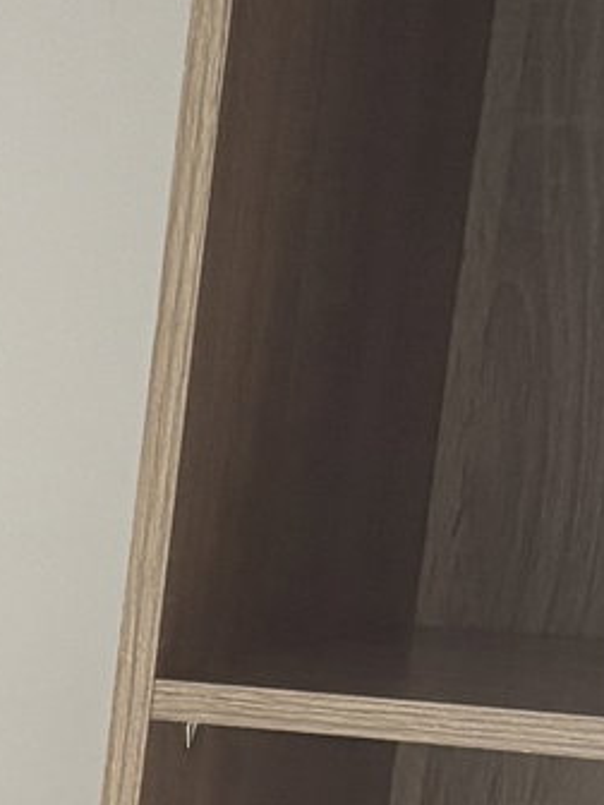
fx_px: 3839
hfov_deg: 8.4
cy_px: 1463
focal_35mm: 165
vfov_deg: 11.1
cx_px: -707
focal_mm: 5.96
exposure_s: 1/60
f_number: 1.6
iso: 320
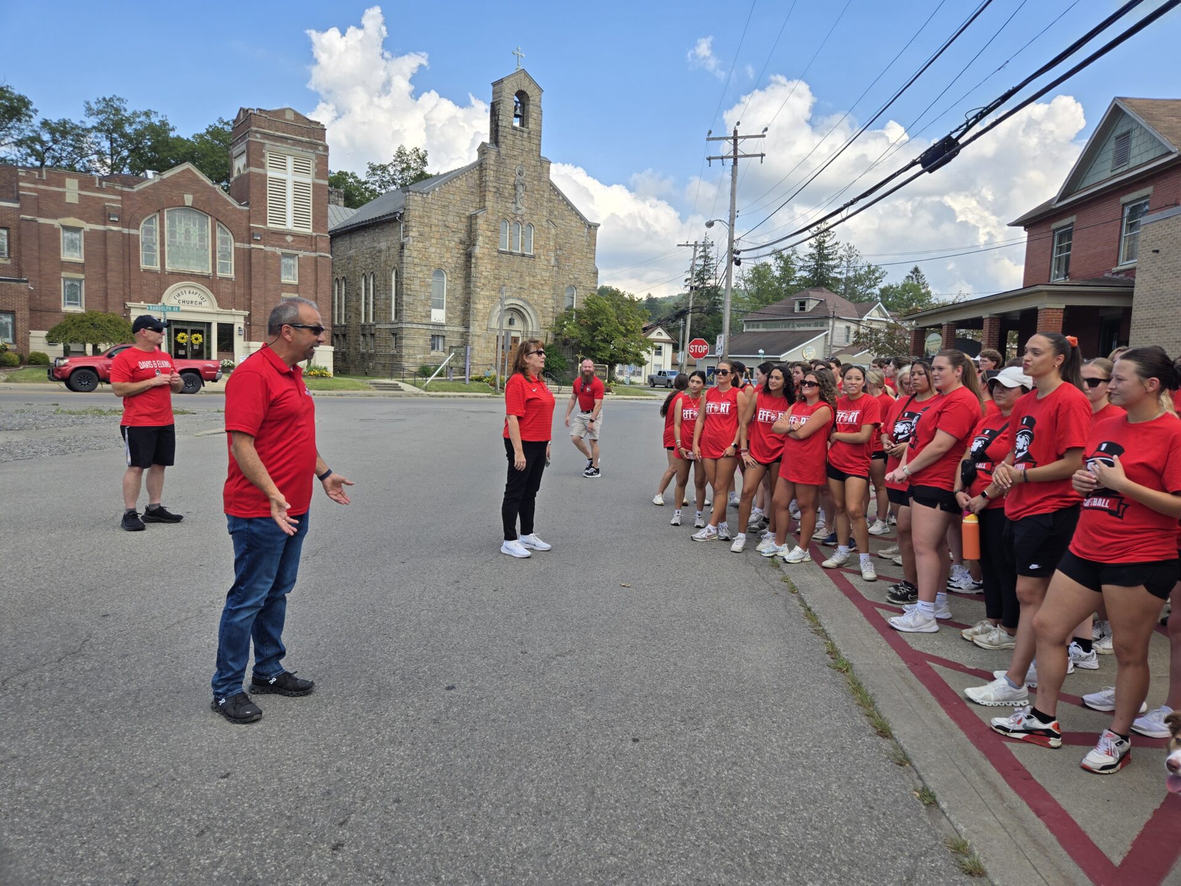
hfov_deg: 73.9
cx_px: 590
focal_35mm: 23
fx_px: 785
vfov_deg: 58.9
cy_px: 443
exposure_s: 1/1406
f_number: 1.8
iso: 25
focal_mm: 5.4
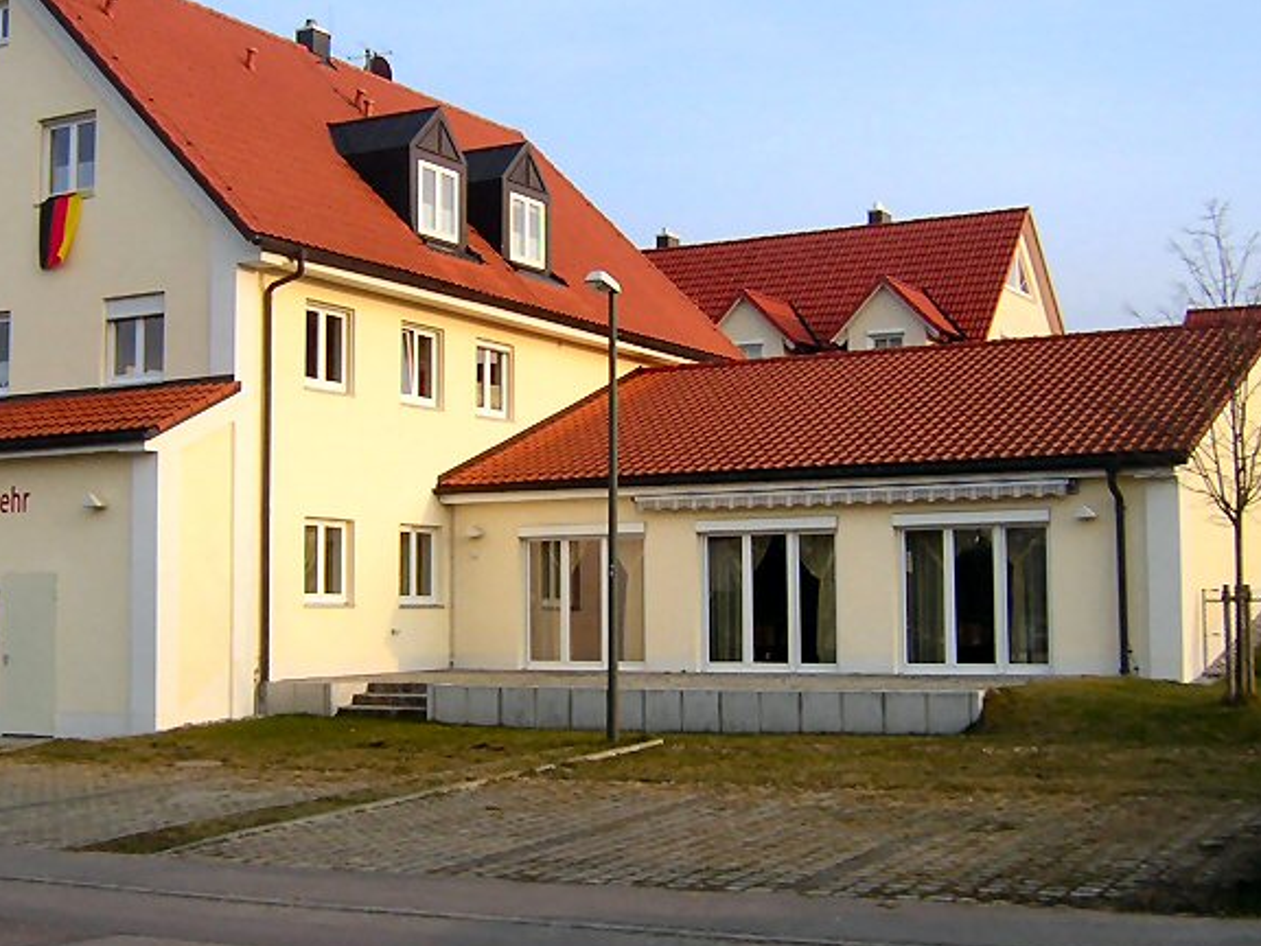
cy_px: 407
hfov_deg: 38.0
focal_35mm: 50
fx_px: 1821
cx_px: 504
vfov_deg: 29.1
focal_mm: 4.7
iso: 100
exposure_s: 1/161
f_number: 5.2
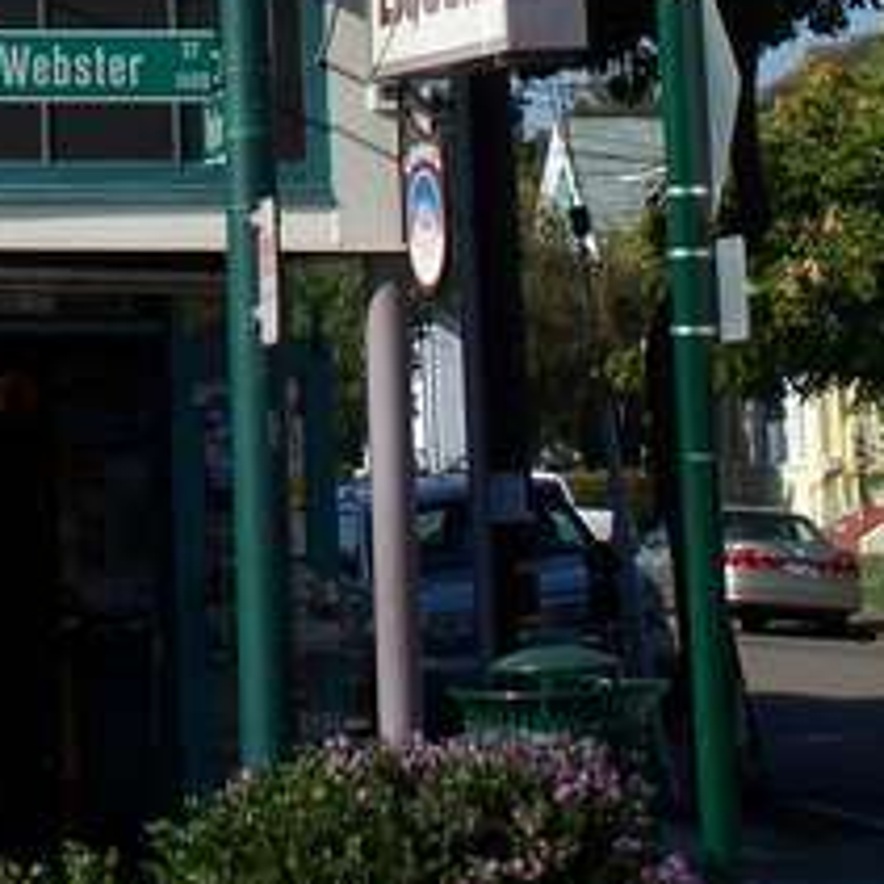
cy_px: -662
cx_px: -314
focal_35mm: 198
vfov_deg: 8.5
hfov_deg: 8.7
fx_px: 5721
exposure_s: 1/500
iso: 64
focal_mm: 12.6
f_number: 4.5
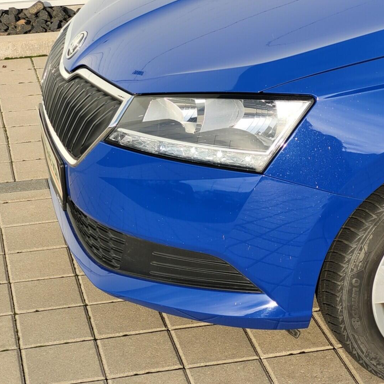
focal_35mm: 90
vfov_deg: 19.3
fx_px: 1130
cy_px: 192
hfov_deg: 19.3
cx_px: 168
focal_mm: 7.12
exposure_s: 1/378
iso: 25
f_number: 2.4
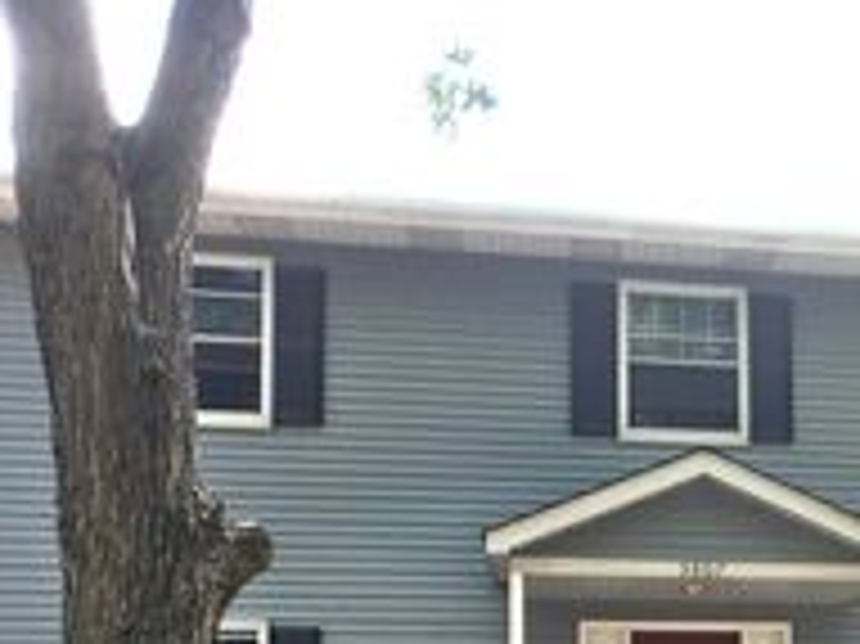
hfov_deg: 24.6
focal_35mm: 76
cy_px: 718
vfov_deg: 18.6
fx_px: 1887
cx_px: 833
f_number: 2.2
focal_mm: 4.15
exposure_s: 1/651
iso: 25
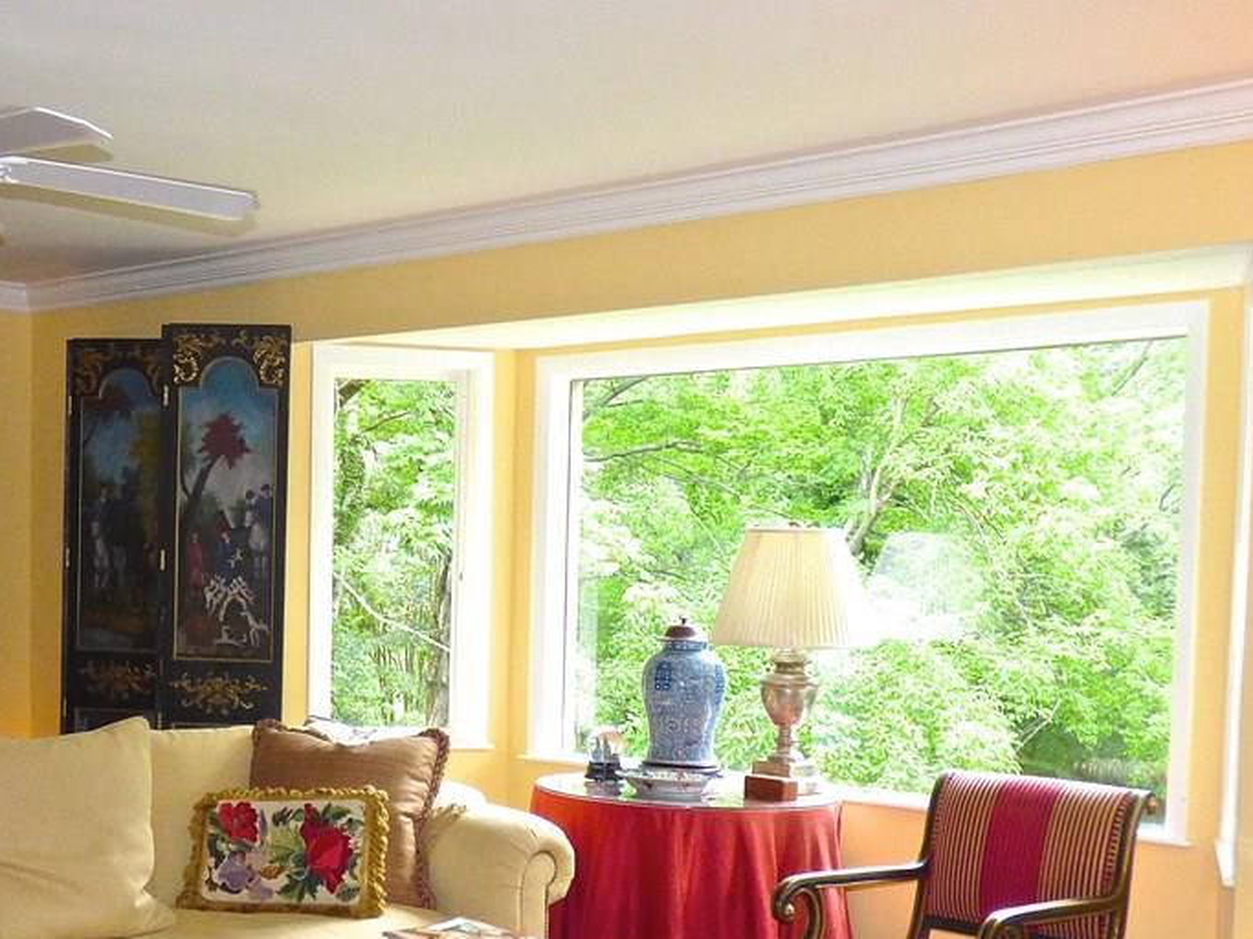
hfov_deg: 35.3
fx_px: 1954
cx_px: 466
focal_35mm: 54
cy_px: 660
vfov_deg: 26.8
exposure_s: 1/60
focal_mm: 6.18
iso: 320
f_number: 3.4
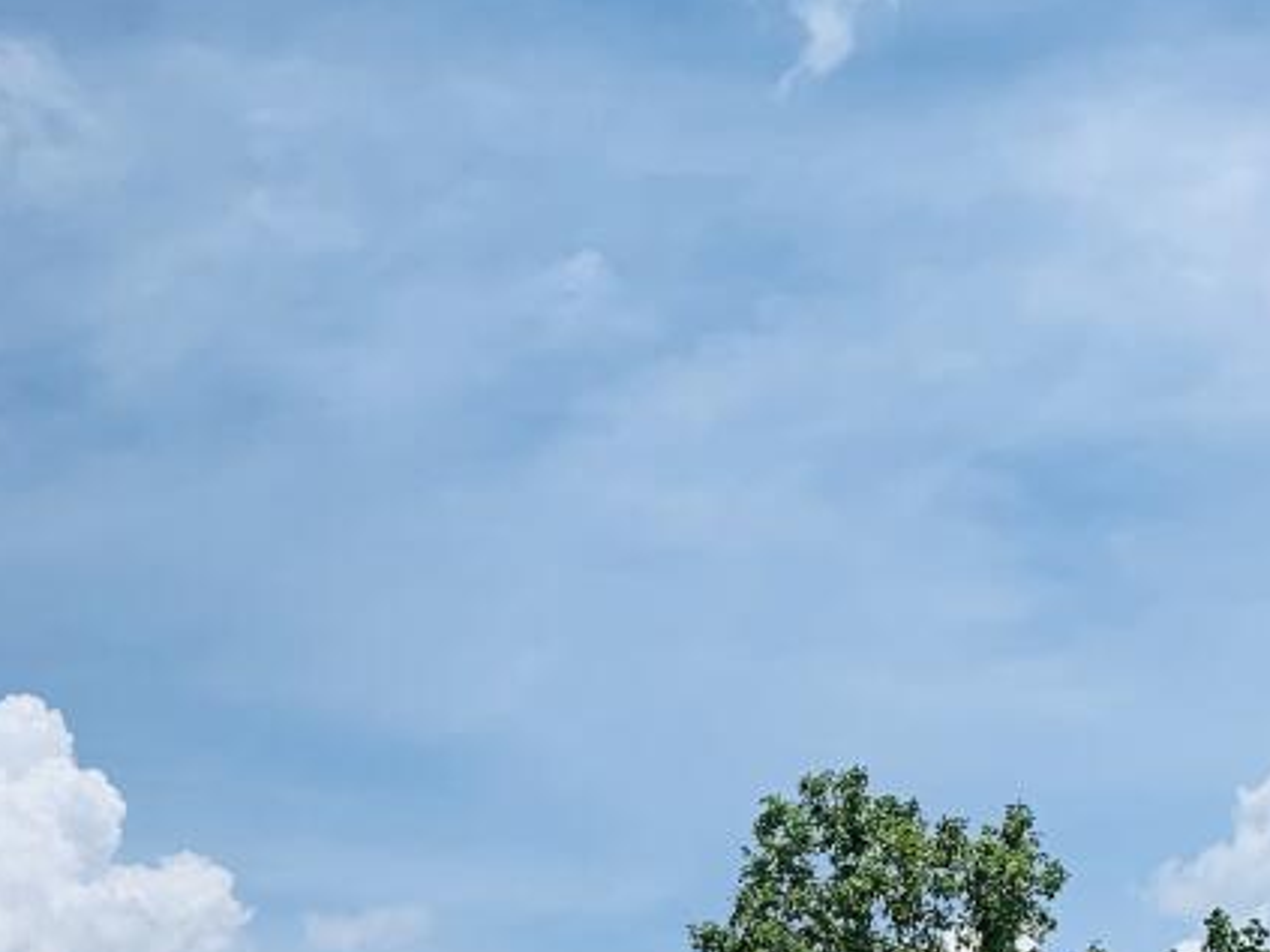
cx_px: -179
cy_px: 1345
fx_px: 3008
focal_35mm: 82
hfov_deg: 22.3
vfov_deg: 16.6
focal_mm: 4.25
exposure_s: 1/4098
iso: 25
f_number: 1.8
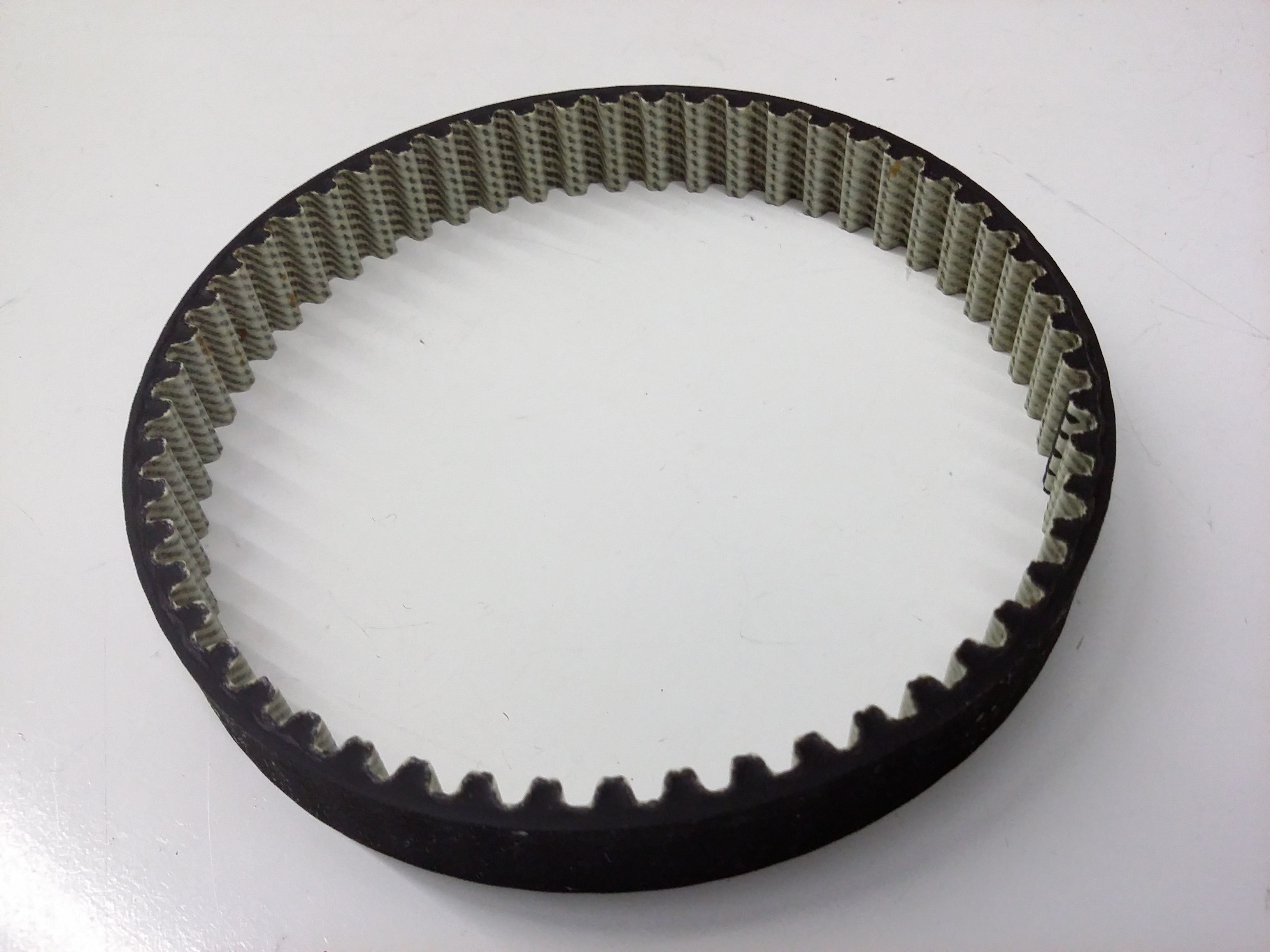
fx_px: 1174
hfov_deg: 56.8
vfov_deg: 44.2
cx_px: 635
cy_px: 476
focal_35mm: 32
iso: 160
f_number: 2.4
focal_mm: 3.4
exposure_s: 1/15
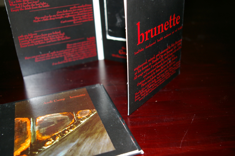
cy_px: 78
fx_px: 254
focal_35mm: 39
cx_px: 118
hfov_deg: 49.6
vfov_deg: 34.1
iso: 200
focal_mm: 26
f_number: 4
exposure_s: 1/45
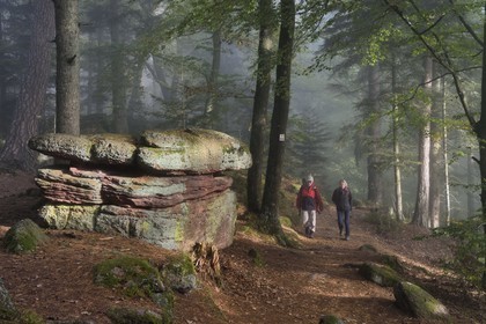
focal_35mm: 48
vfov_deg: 28.1
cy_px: 162
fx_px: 648
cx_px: 243
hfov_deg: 41.1
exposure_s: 1/80
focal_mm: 48
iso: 400
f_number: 8
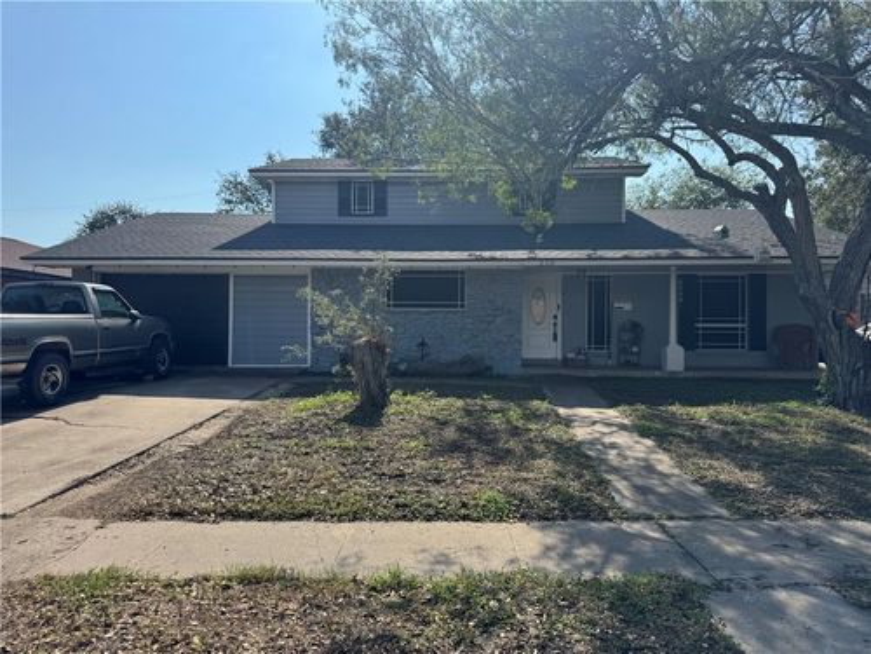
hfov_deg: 71.6
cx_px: 436
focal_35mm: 24
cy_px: 327
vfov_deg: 56.8
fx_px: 604
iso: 80
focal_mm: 6.76
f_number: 1.78
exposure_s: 1/4049
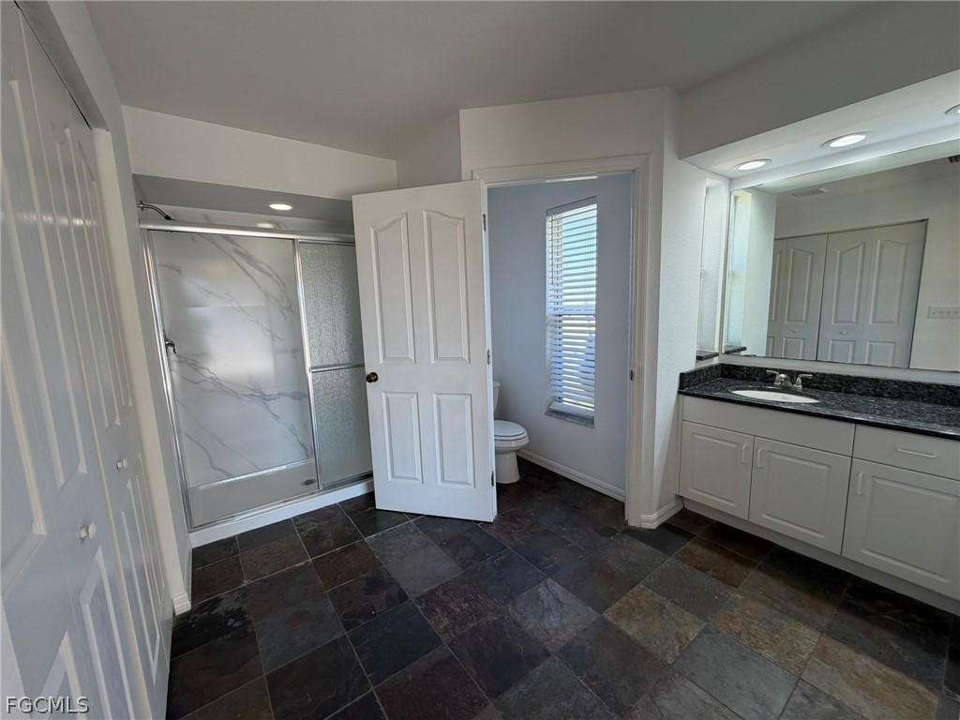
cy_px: 360
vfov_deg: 85.7
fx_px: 388
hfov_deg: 102.1
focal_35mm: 14
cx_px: 480
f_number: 2.2
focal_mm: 2.22
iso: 100
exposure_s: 1/120
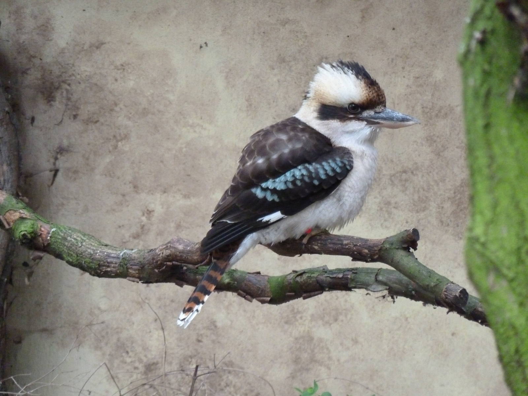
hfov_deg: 7.6
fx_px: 3966
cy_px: 198
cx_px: 264
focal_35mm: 260
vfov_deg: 5.7
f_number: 4.7
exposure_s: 1/80
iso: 800
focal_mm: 42.6
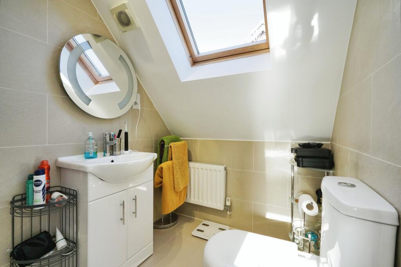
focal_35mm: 16
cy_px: 134
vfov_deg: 73.8
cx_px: 200
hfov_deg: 96.7
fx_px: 178
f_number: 10
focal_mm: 16
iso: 2000
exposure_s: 1/200
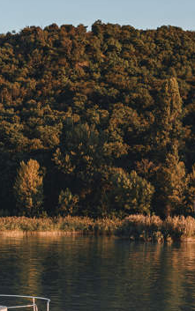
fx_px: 934
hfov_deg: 11.2
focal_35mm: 110
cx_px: -146
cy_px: 239
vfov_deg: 18.8
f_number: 4
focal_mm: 35
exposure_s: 1/320
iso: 50
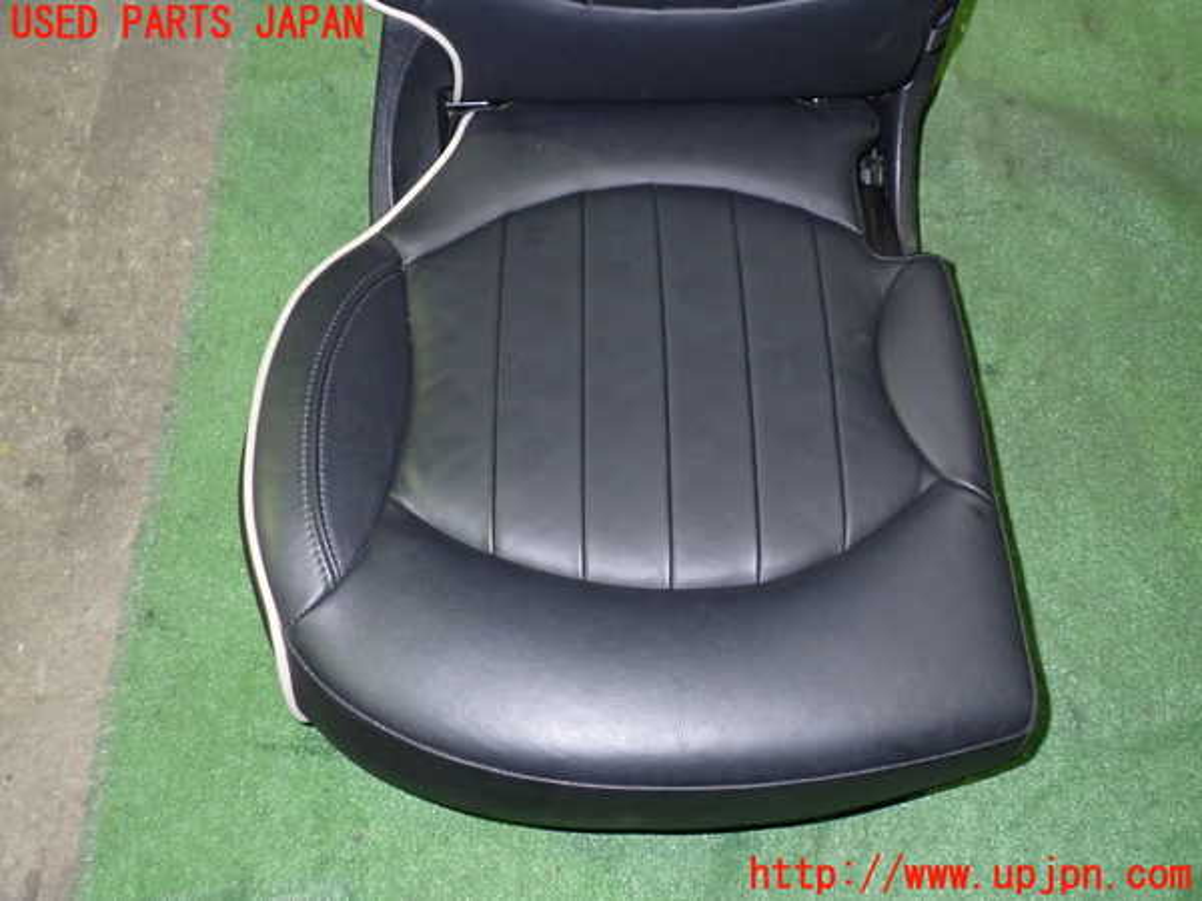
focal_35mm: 36
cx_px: 601
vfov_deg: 39.7
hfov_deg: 51.4
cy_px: 450
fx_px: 1250
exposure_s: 1/40
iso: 400
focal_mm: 6.37
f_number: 2.5
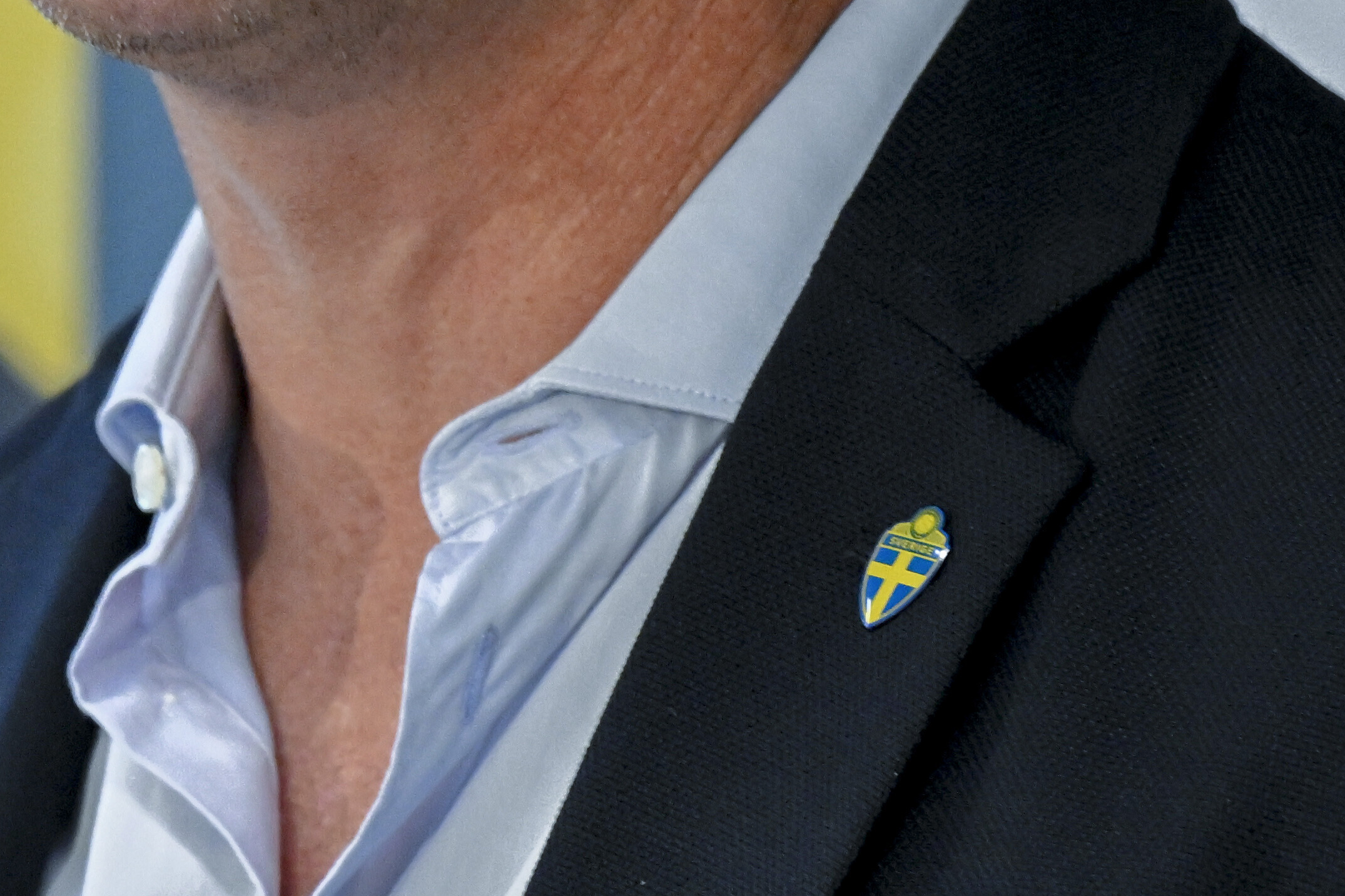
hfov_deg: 2.7
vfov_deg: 1.8
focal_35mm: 768
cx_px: -190
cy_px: -133
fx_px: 28689
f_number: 5
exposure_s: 1/250
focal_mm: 200
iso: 3200
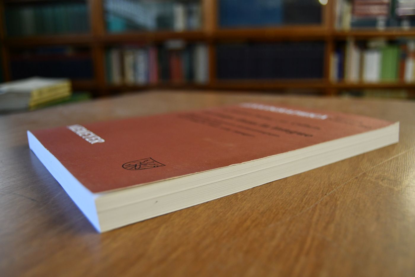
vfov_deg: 40.0
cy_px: 138
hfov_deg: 57.2
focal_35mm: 33
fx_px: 380
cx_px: 208
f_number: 3.5
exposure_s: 1/125
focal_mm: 22
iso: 900
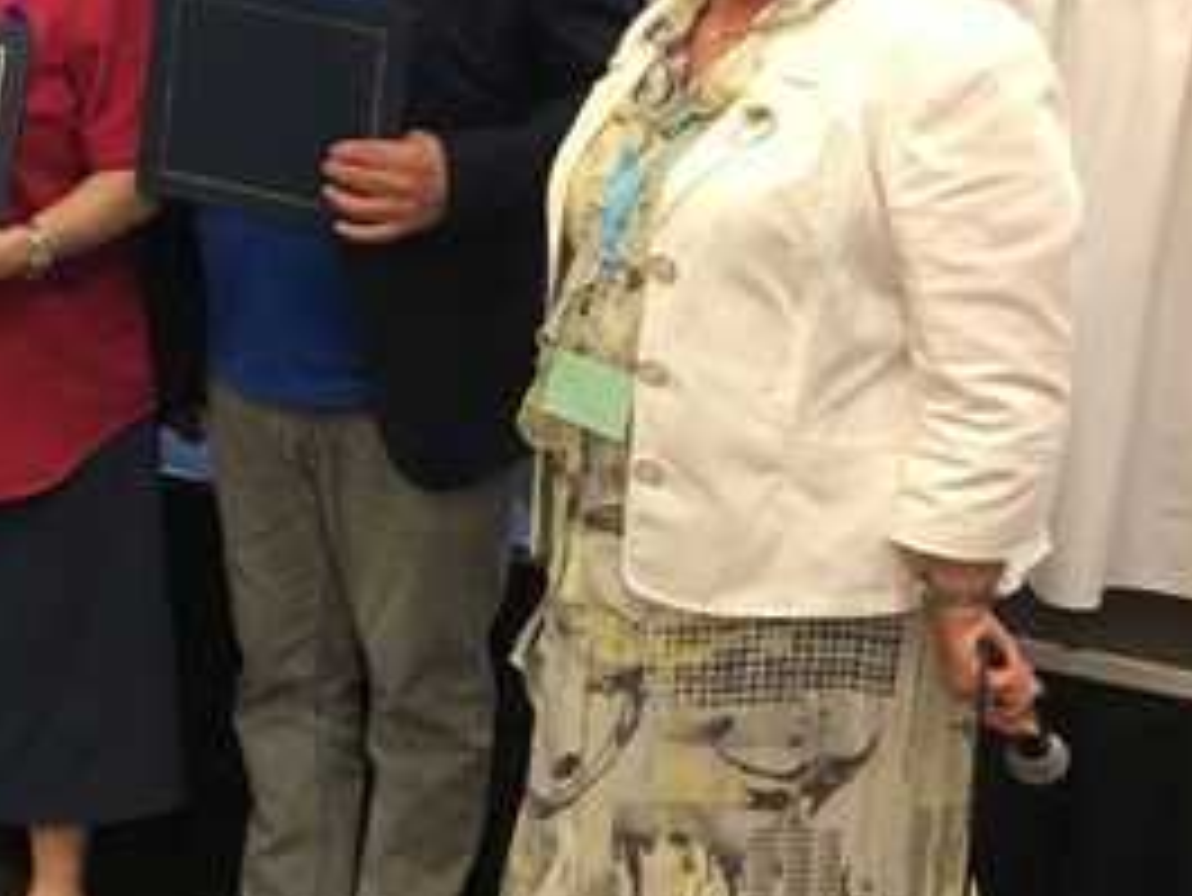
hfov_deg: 25.7
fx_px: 2412
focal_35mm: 70
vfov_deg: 21.0
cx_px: -117
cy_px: 351
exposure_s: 1/30
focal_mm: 4.15
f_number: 2.2
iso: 125
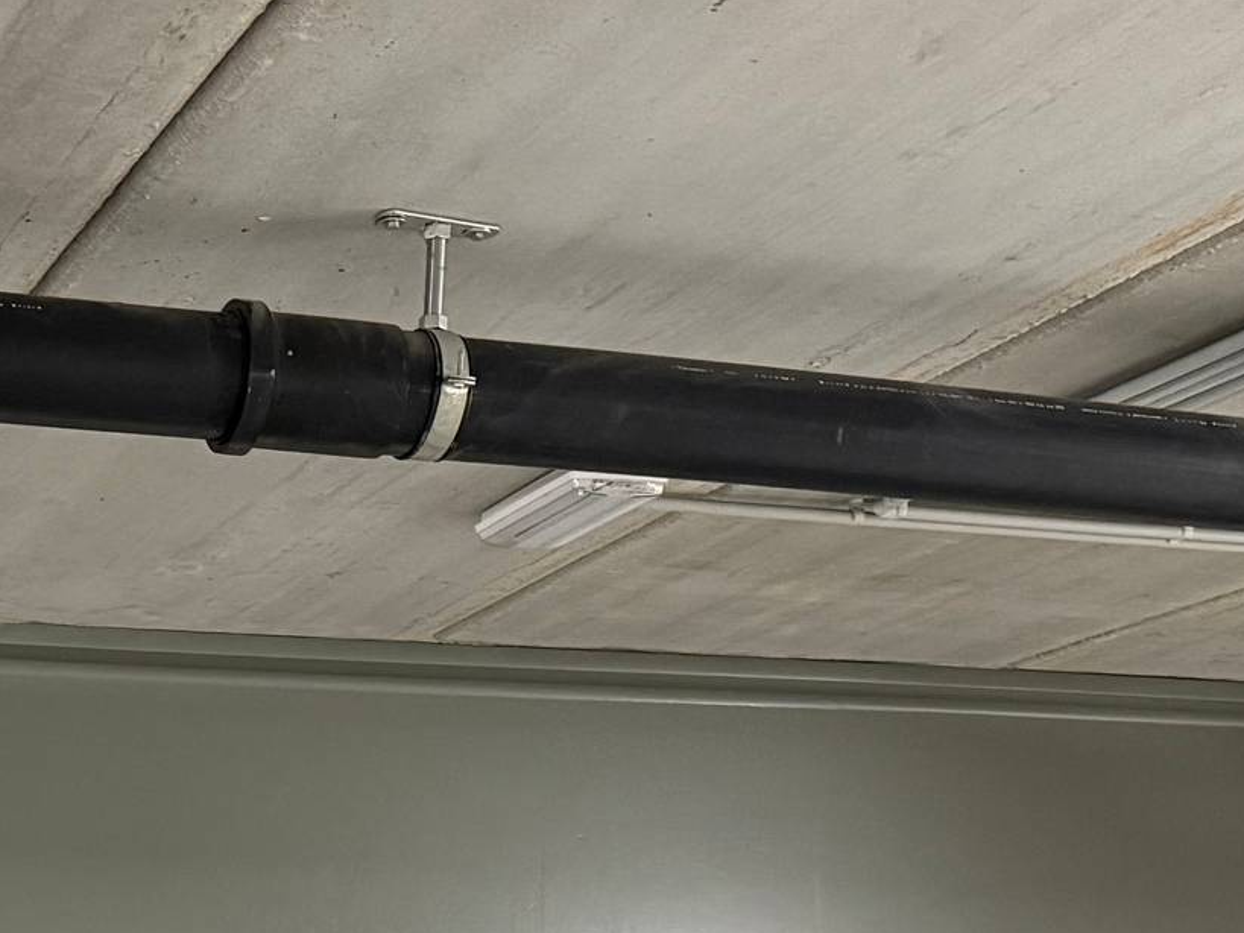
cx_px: -26
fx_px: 2695
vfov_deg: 18.2
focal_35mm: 75
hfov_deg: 24.7
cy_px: 1232
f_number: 1.78
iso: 640
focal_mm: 6.76
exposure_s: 1/33
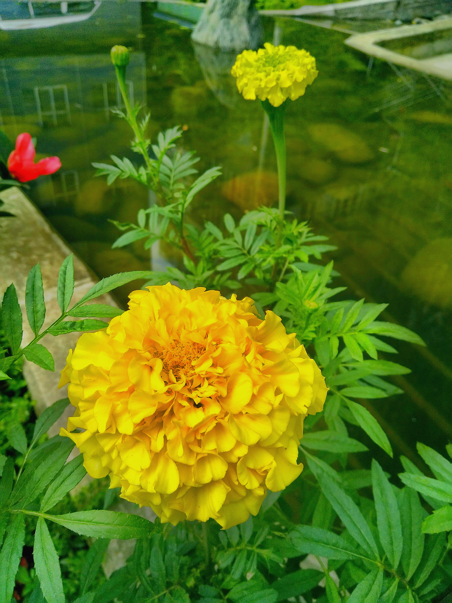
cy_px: 302
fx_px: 348
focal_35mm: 20
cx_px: 226
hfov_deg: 66.0
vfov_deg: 81.7
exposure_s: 1/835
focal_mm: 3.46
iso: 100
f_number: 2.2
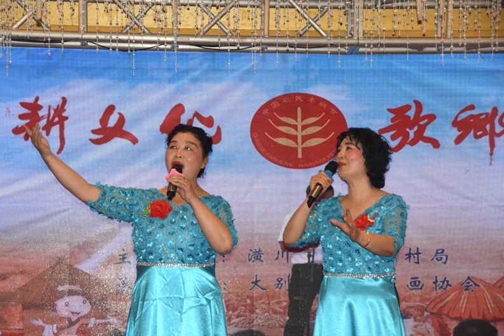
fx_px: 1316
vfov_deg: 14.6
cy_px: 169
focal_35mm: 94
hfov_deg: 21.7
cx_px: 254
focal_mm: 62
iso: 400
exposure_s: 1/60
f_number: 4.8
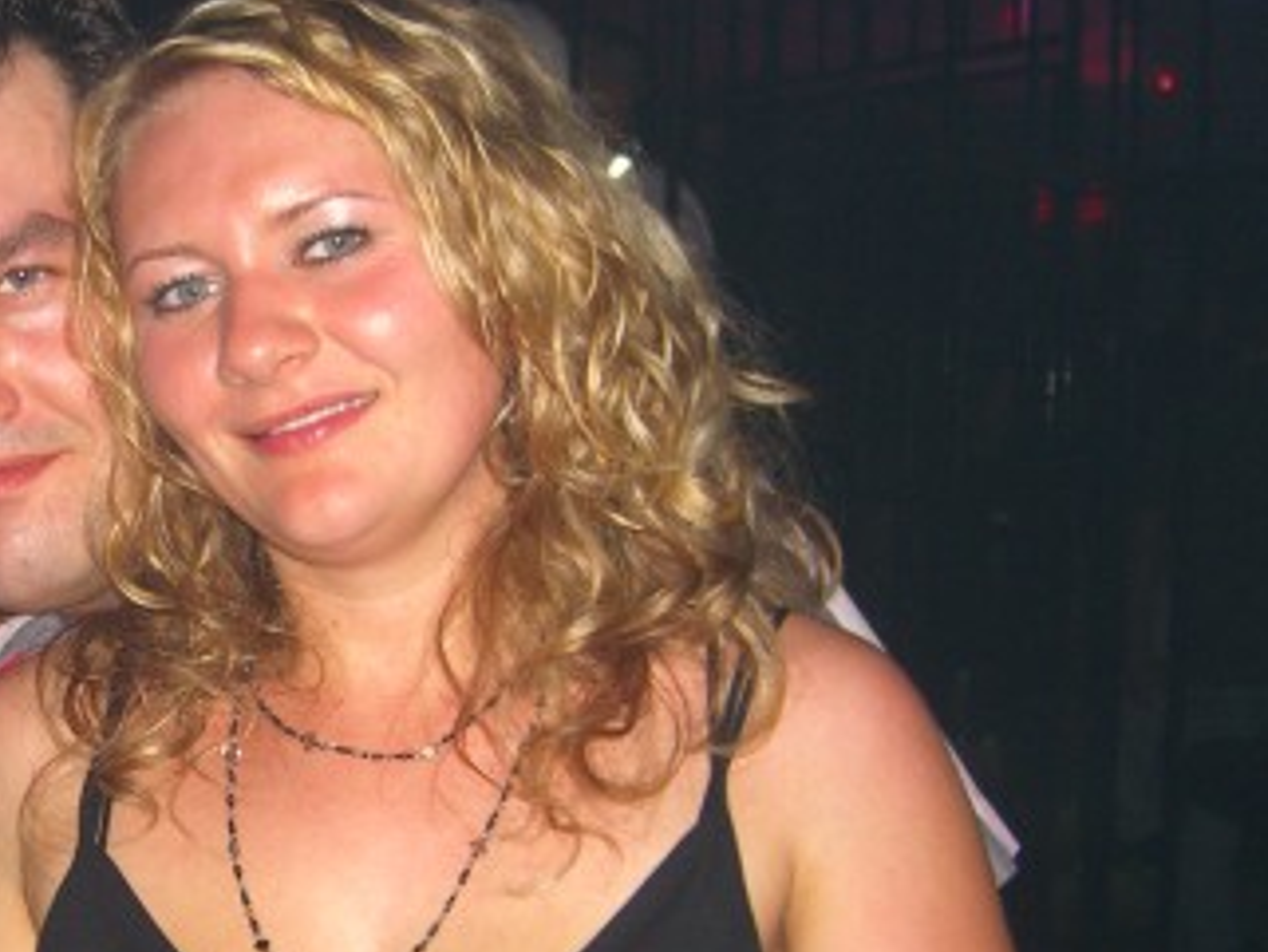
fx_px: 2602
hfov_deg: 26.5
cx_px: 138
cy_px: 656
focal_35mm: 71
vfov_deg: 20.6
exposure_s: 1/60
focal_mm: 7.9
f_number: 2.8
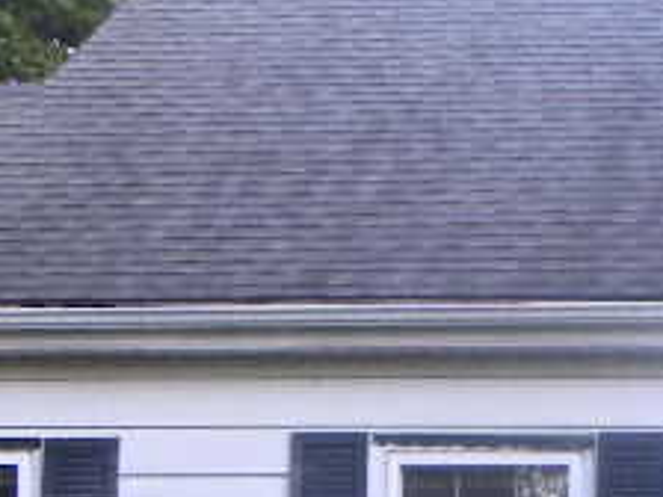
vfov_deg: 9.5
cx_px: 873
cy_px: 772
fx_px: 2892
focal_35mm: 151
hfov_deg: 12.6
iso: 243
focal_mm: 5.9
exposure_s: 1/69.4
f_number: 2.8
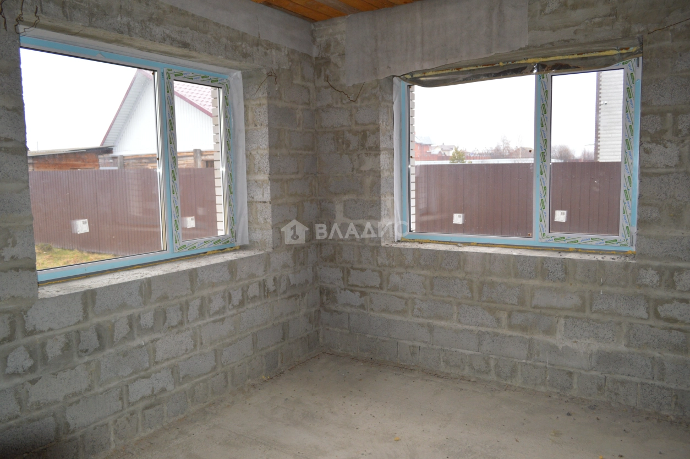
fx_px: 517
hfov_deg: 67.4
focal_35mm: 27
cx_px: 345
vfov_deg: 47.9
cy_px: 230
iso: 500
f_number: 3.5
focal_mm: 18
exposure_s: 1/60
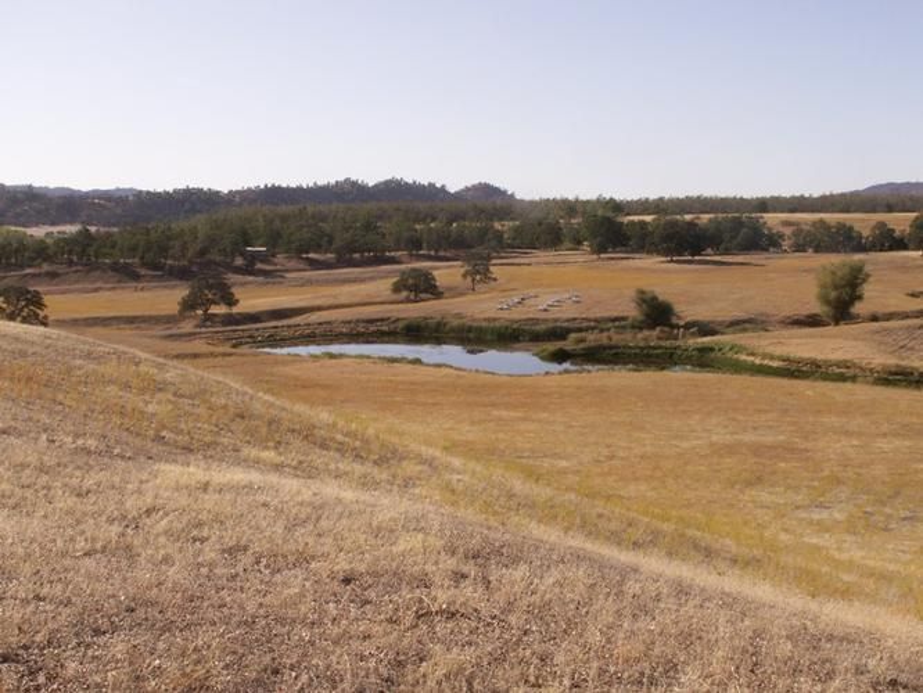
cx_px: 462
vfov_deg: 32.2
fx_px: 1200
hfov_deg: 42.1
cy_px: 346
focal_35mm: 45
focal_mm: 7.45
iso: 50
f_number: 7.1
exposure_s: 1/200
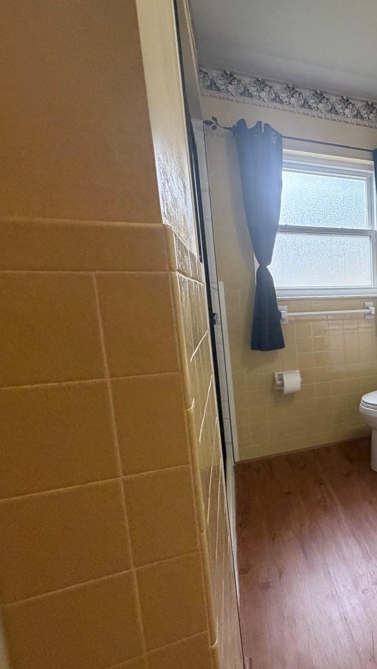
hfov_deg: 42.1
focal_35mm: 21
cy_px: 343
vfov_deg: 83.8
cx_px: 416
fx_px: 373
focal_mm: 2.22
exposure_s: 1/60
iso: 500
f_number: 2.2
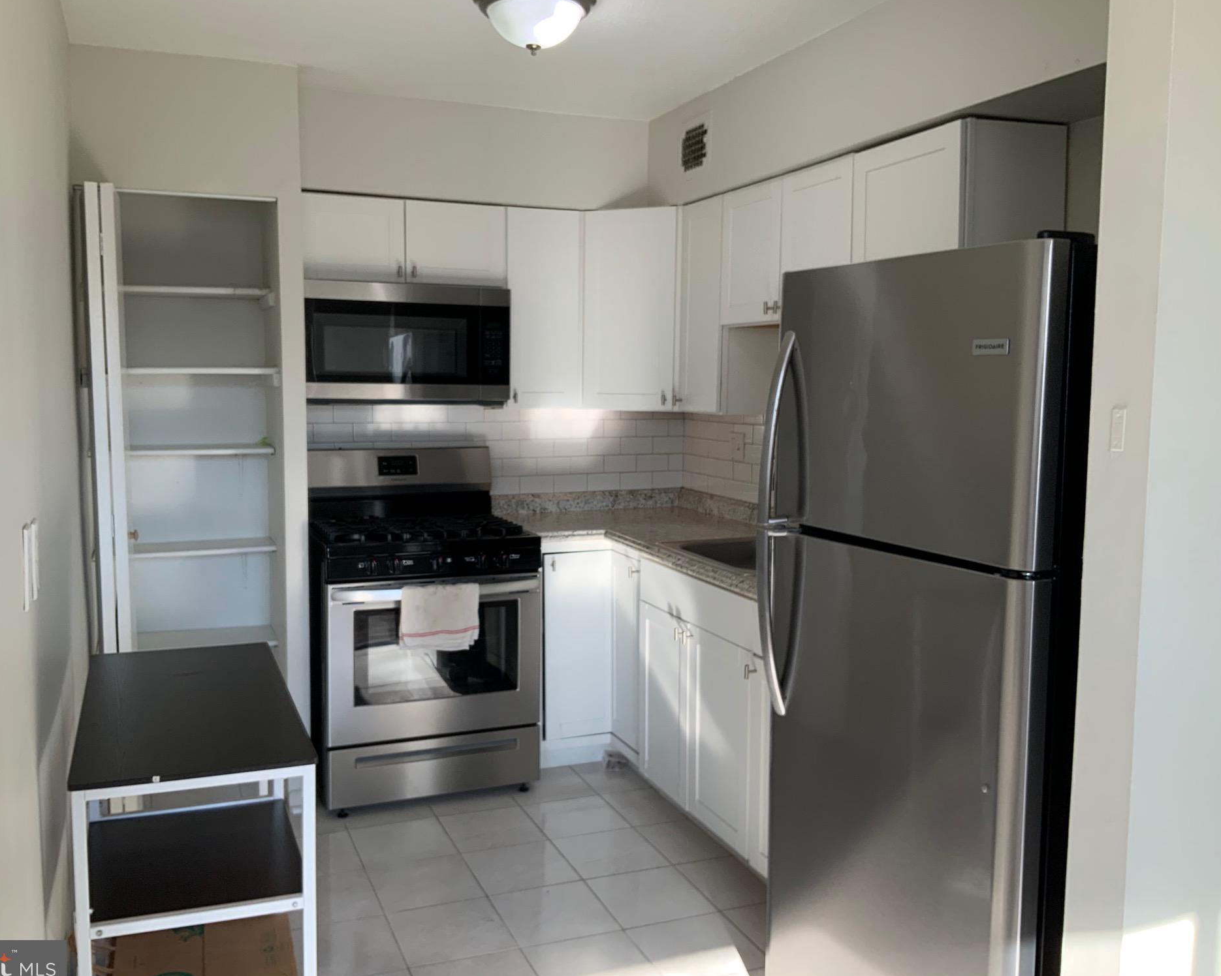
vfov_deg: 47.1
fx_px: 1120
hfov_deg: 57.1
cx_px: 572
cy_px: 493
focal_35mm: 31
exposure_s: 1/122
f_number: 1.8
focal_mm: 3
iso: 32
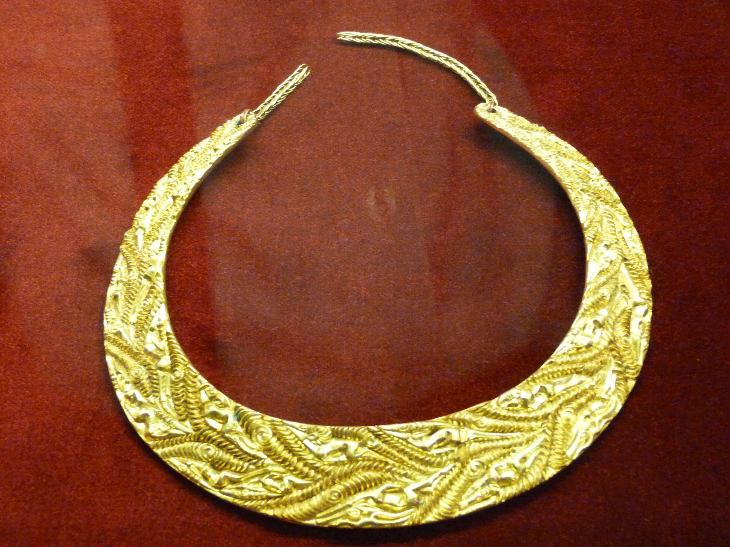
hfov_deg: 33.2
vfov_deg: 25.2
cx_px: 365
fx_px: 1223
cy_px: 274
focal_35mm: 58
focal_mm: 10.5
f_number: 3.2
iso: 800
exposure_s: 1/13
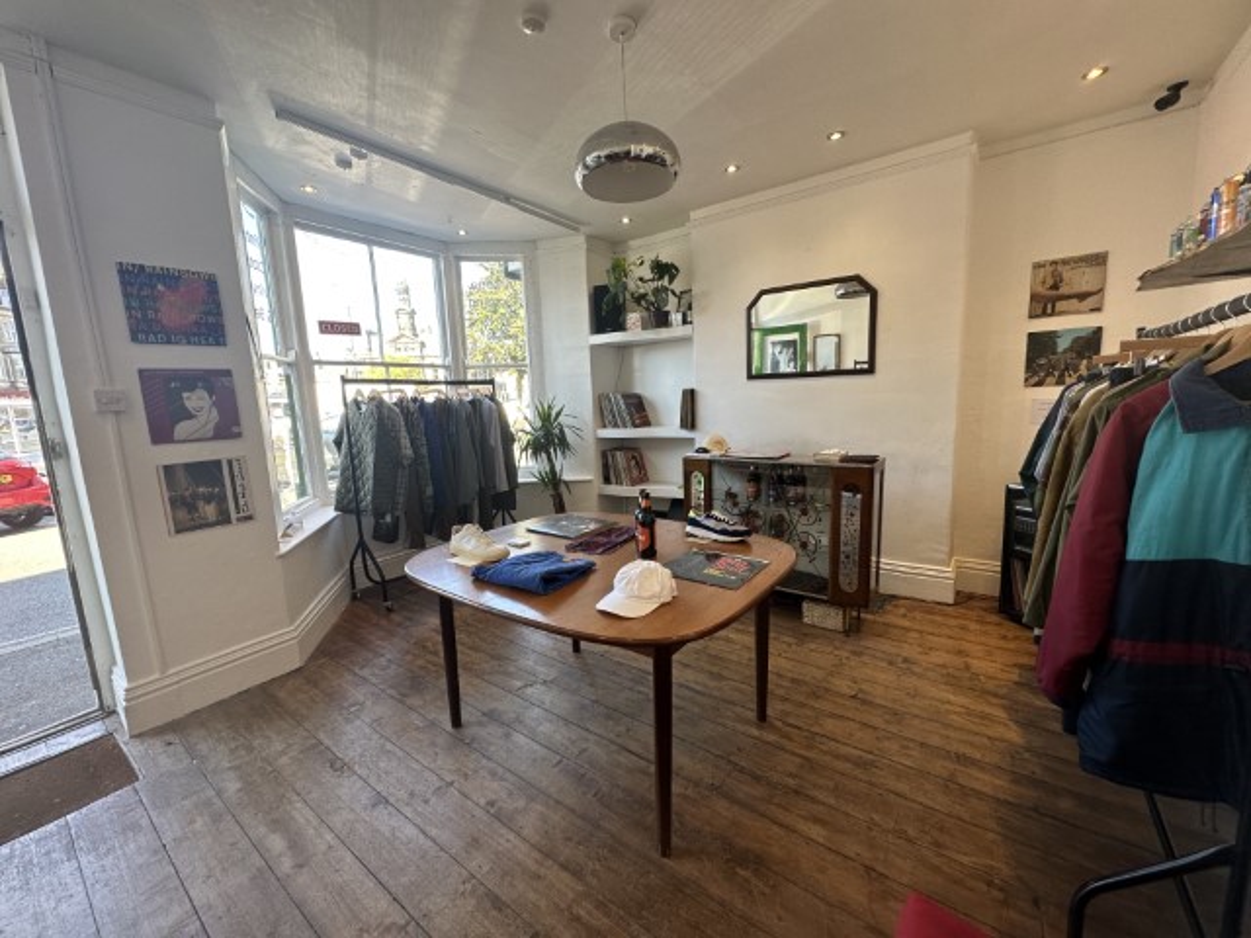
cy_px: 469
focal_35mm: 14
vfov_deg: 85.7
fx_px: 506
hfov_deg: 102.1
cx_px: 626
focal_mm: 2.22
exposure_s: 1/100
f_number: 2.2
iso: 80
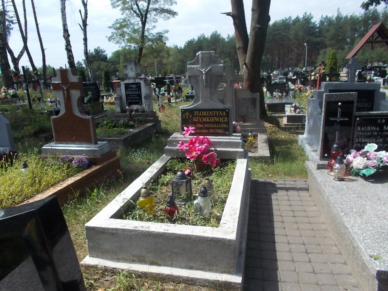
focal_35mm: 26
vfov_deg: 53.1
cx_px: 194
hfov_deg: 67.3
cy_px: 146
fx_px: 291
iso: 80
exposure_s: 1/160
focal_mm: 4.6
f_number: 8
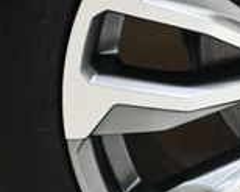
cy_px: 81
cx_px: 362
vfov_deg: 5.9
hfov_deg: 7.3
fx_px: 1853
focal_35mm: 261
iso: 2800
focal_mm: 45
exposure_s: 1/125
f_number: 4.5
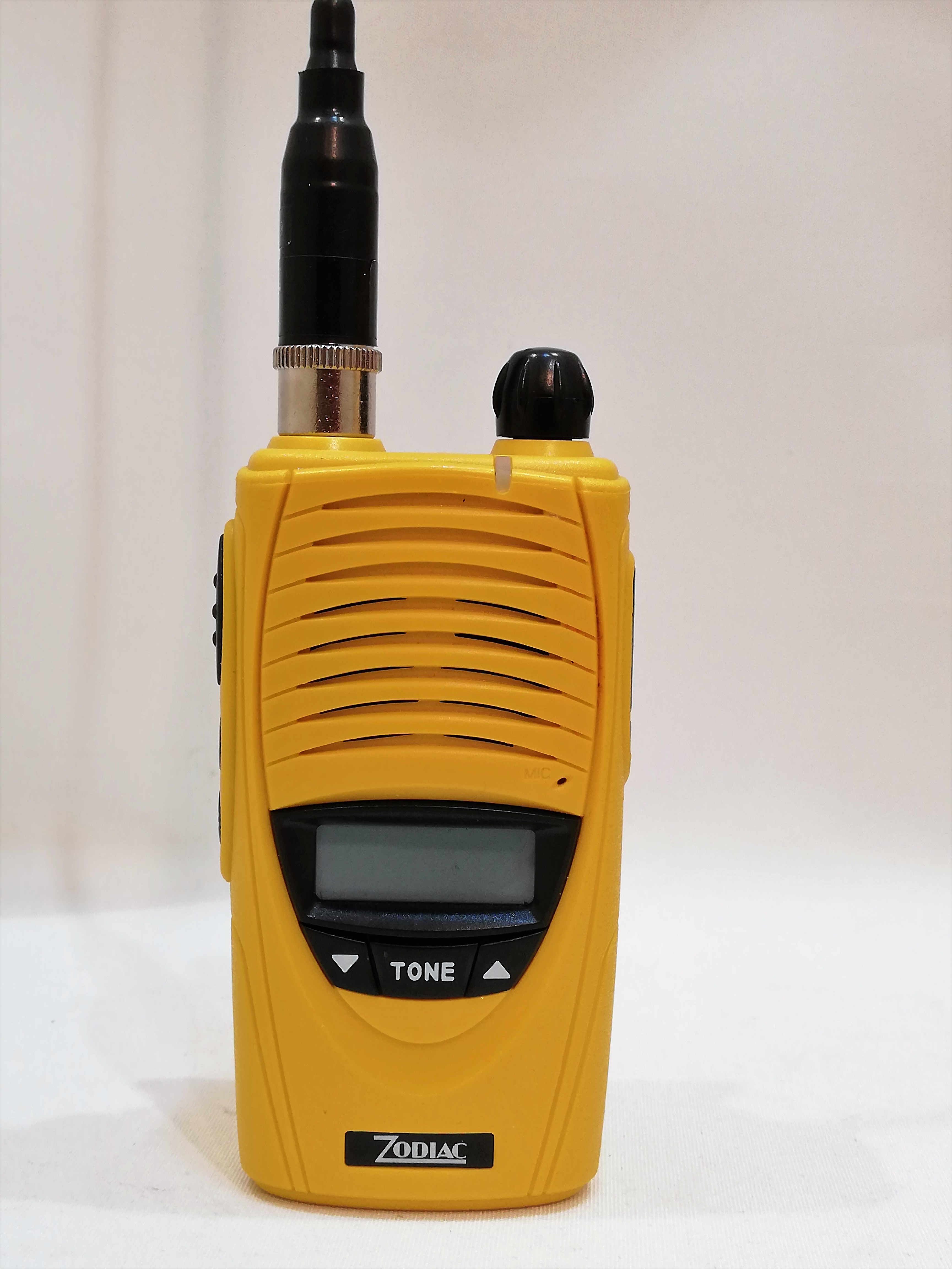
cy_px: 634
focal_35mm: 46
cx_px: 476
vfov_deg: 41.2
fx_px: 1687
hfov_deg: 31.5
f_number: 2.2
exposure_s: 1/50
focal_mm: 3.81
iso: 80
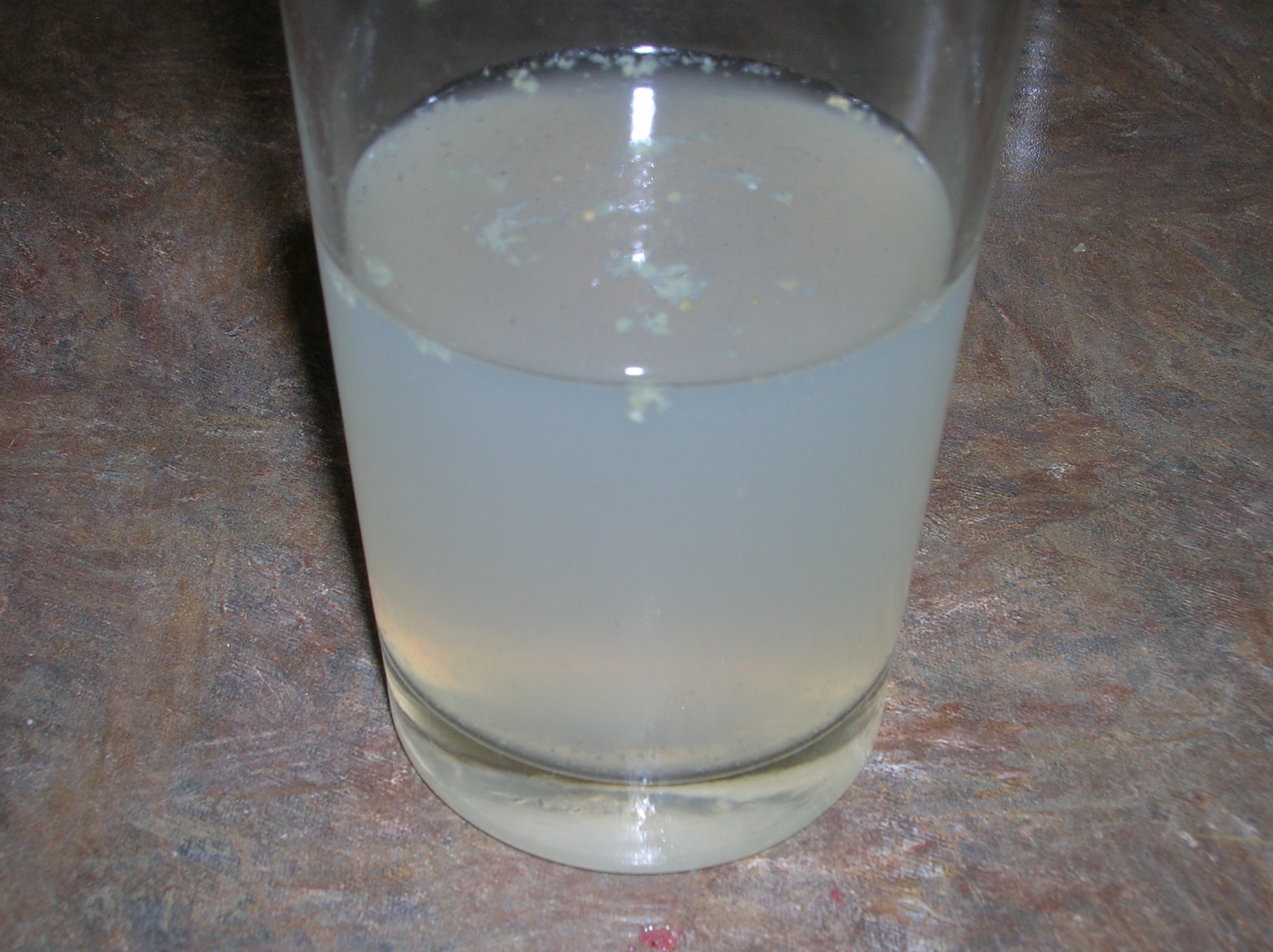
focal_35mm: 46
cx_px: 636
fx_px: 1690
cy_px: 476
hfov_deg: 41.3
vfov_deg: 31.5
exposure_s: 1/60.1
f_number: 5.4
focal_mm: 7.7
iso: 50
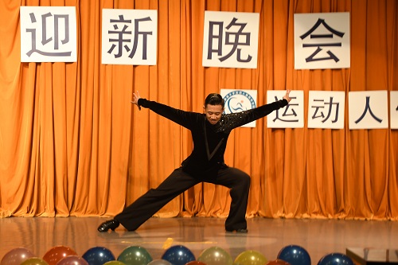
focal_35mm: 66
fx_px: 729
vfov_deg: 20.6
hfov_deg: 30.5
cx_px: 199
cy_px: 132
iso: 1250
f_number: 4.8
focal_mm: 44
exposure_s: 1/25
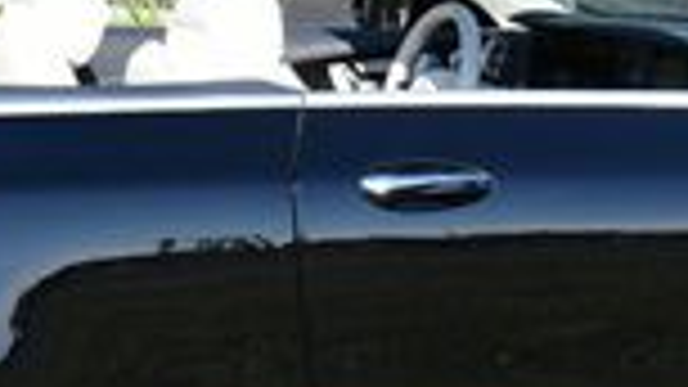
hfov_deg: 9.1
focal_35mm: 237
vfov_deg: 5.1
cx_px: 297
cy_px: -108
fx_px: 4323
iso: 180
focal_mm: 27
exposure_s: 1/250
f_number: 8
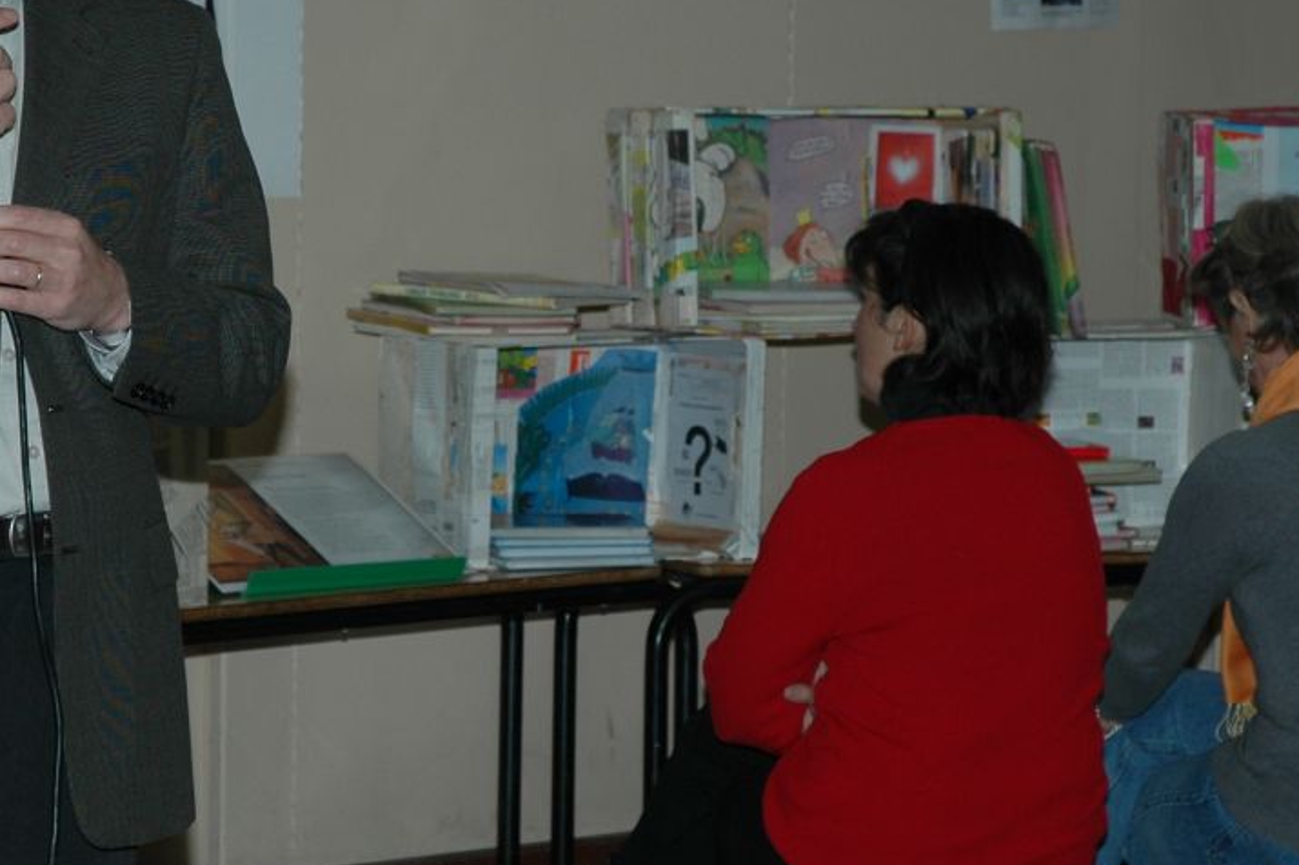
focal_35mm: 164
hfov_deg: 12.5
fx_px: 5915
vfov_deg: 8.4
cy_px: 347
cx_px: 567
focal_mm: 52
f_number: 4.5
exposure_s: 1/60
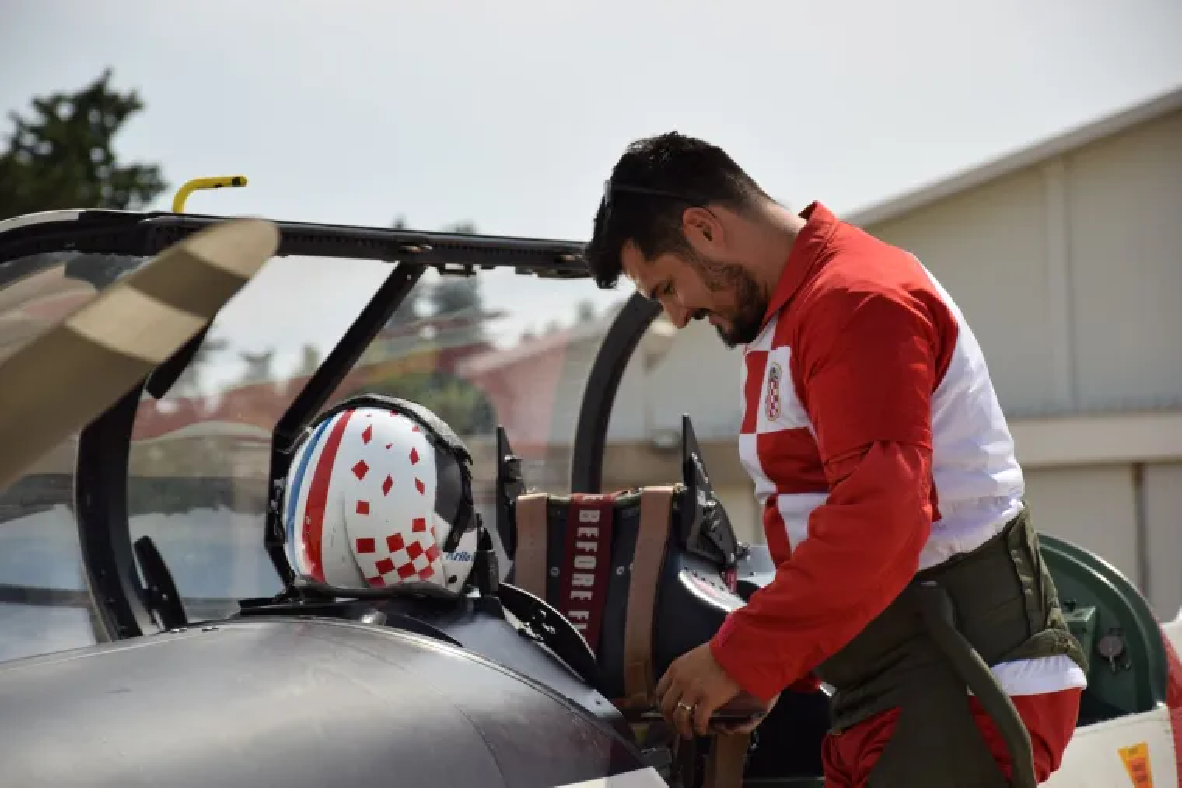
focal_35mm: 158
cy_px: 394
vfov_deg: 8.7
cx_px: 591
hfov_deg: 13.0
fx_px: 5172
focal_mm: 105
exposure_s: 1/640
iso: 100
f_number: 6.3
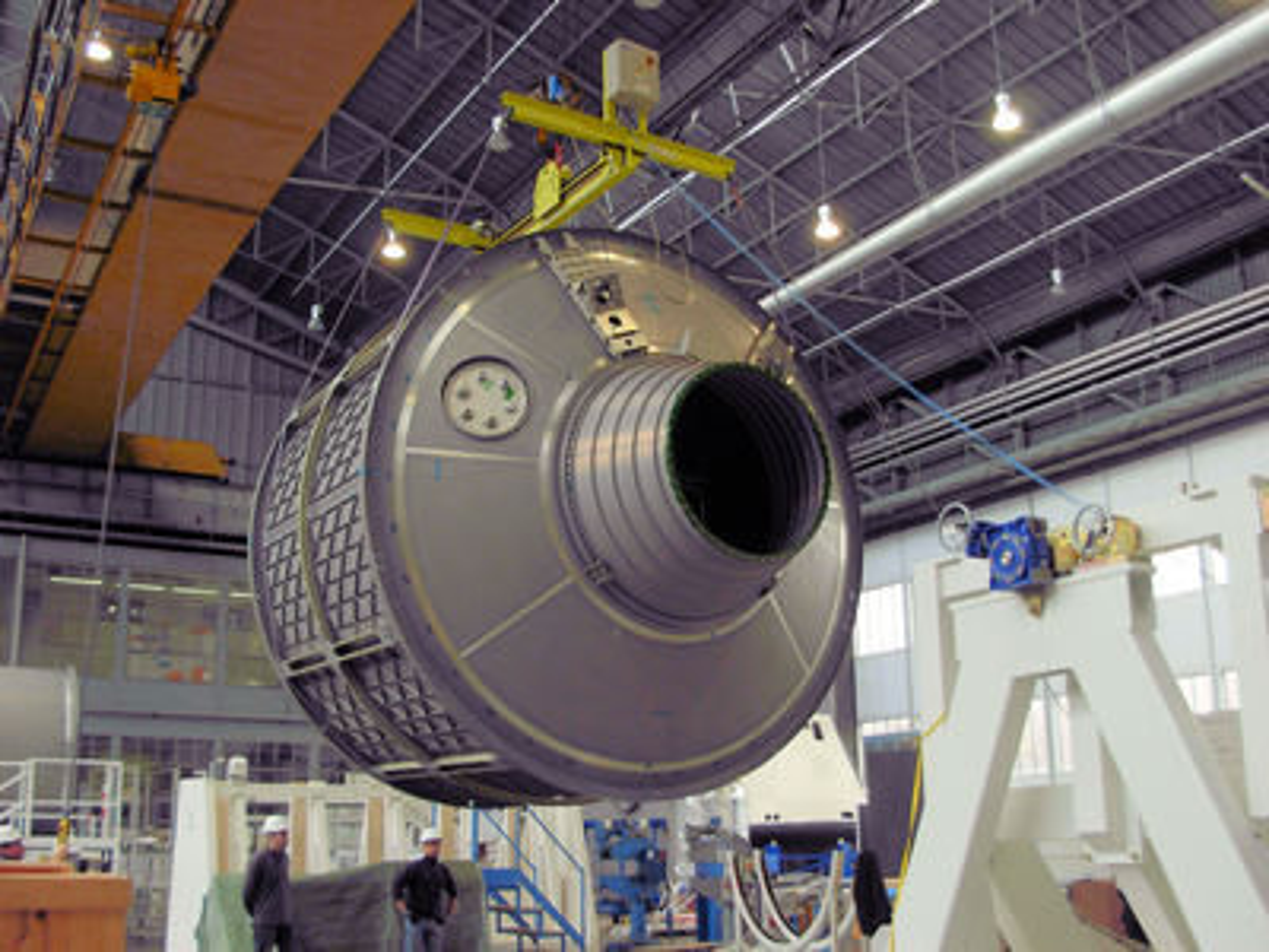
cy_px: 476
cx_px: 634
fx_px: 1393
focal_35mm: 38
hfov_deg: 49.0
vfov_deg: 37.7
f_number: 2.9
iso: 79
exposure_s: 1/25.3
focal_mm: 6.3
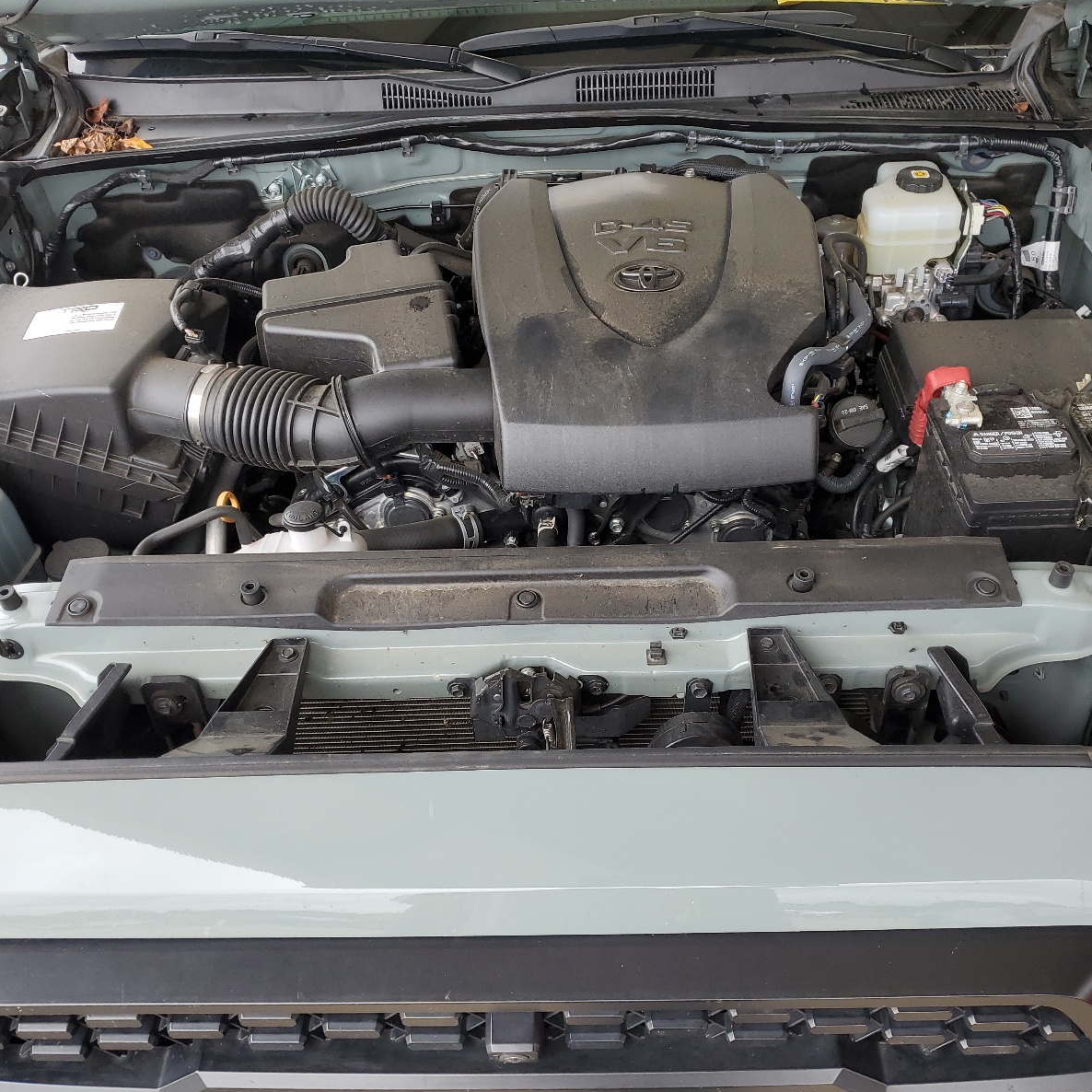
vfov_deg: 52.5
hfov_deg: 52.5
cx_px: 561
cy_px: 550
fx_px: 1106
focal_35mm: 31
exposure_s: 1/435
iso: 50
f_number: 1.5
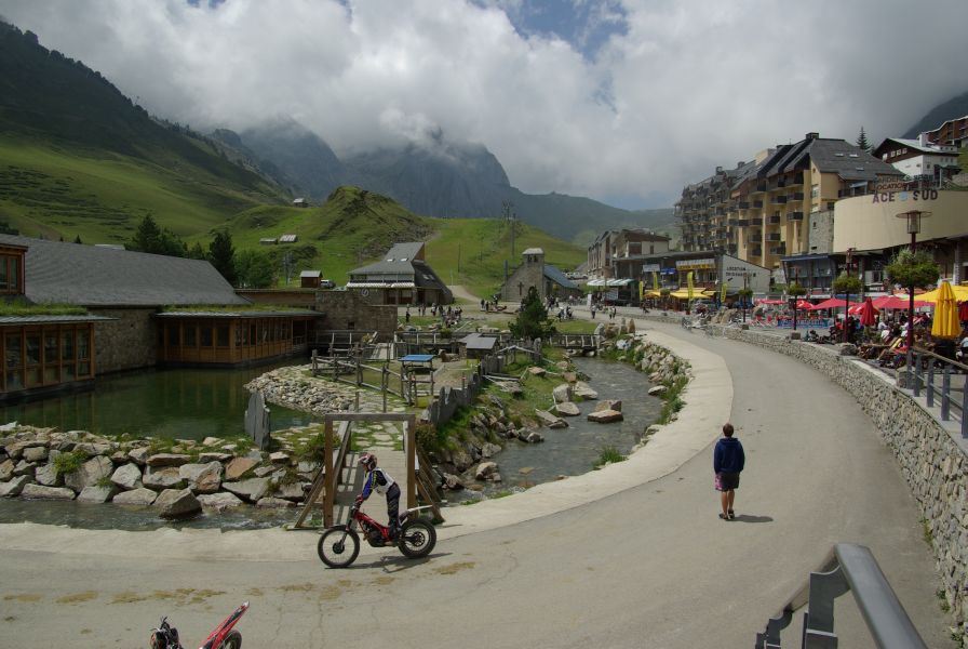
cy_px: 324
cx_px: 484
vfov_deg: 53.3
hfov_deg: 73.7
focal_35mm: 24
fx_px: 646
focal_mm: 16
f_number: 8
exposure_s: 1/500
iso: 100
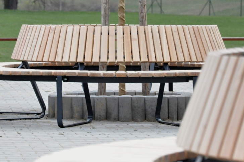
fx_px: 1509
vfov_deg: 6.2
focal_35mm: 223
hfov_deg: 9.2
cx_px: 113
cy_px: 65
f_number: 5.6
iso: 2500
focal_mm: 105
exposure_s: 1/4000
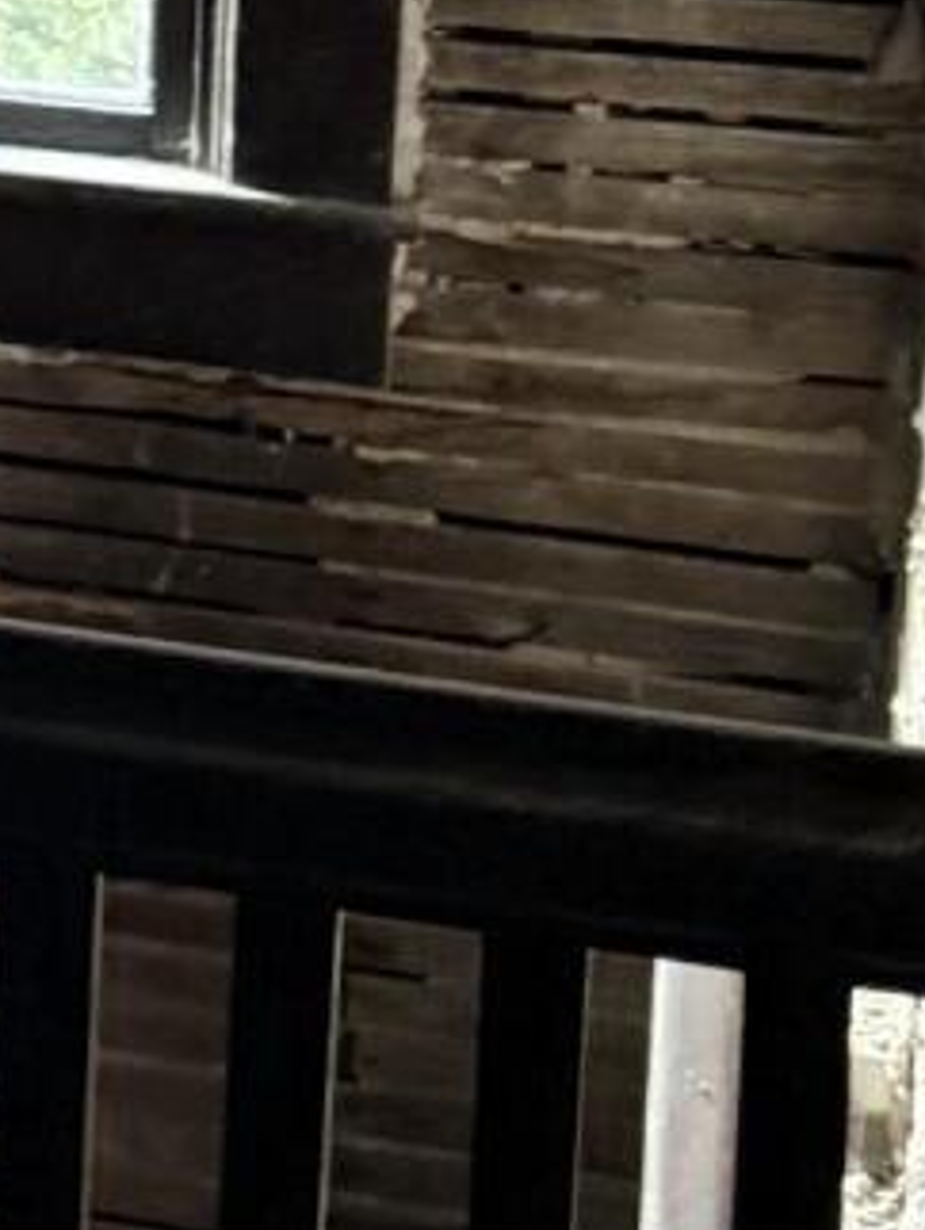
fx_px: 5302
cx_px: -1403
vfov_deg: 12.6
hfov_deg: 8.9
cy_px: -581
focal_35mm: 149
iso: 800
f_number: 1.78
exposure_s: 1/40
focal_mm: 6.76
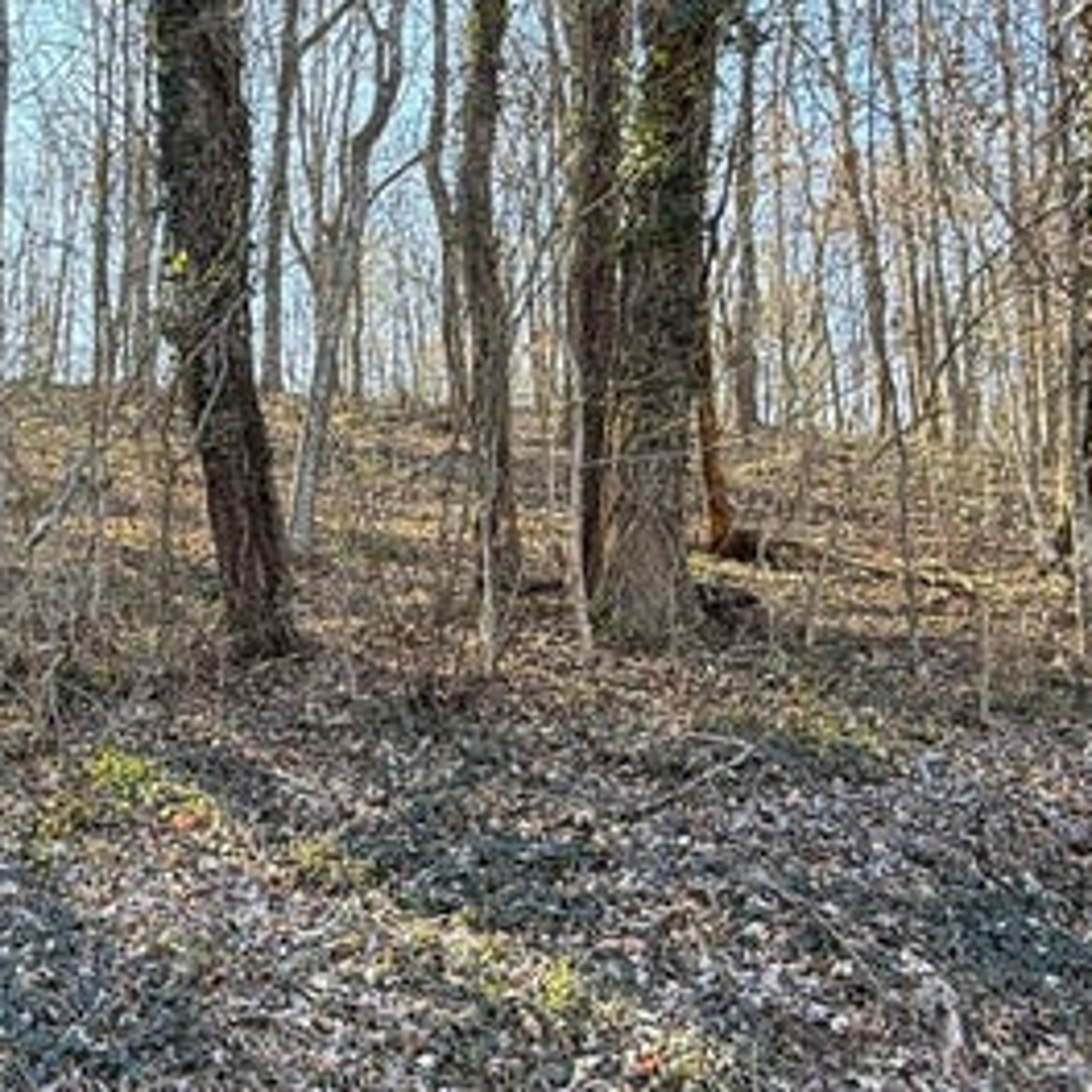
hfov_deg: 40.7
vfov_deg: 41.9
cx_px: 271
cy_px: 563
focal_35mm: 40
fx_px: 1428
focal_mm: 2.22
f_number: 2.2
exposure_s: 1/120
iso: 64
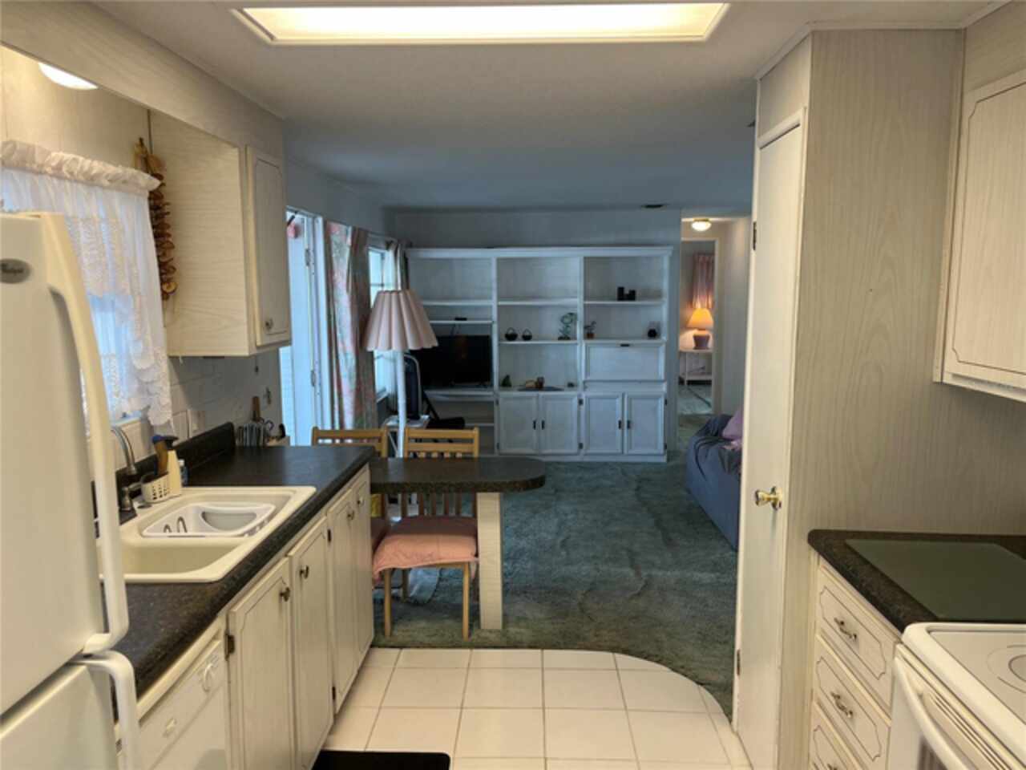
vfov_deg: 53.1
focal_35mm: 26
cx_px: 513
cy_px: 385
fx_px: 771
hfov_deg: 67.3
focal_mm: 5.1
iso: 50
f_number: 1.6
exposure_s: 1/120
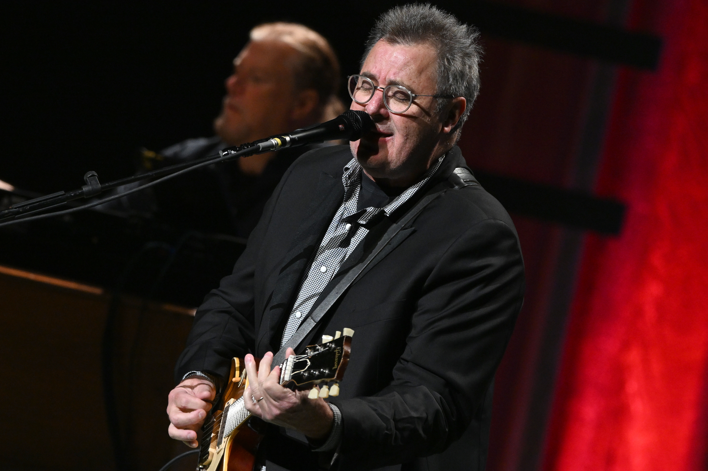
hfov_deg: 2.8
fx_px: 14745
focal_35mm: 750
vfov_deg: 1.8
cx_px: 354
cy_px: 236
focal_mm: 500
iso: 3200
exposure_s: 1/400
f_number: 6.3
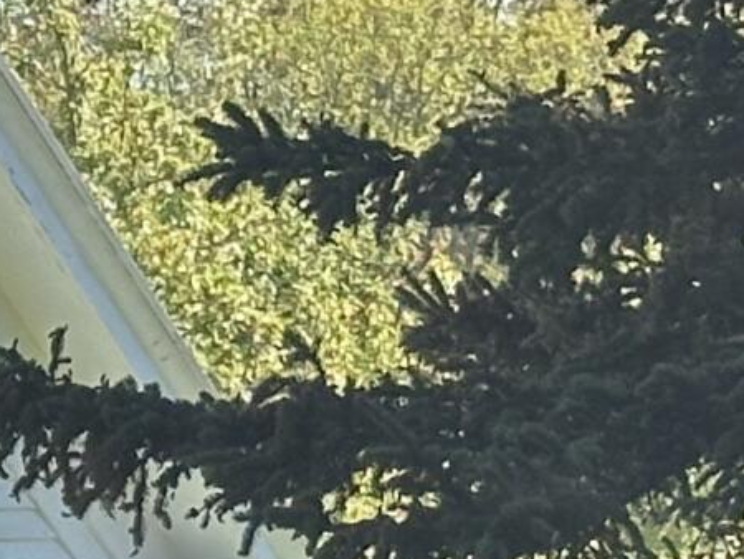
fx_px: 6881
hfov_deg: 6.0
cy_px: 1002
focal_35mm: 320
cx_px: -861
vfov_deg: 4.6
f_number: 1.78
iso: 64
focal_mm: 6.86
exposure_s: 1/1414
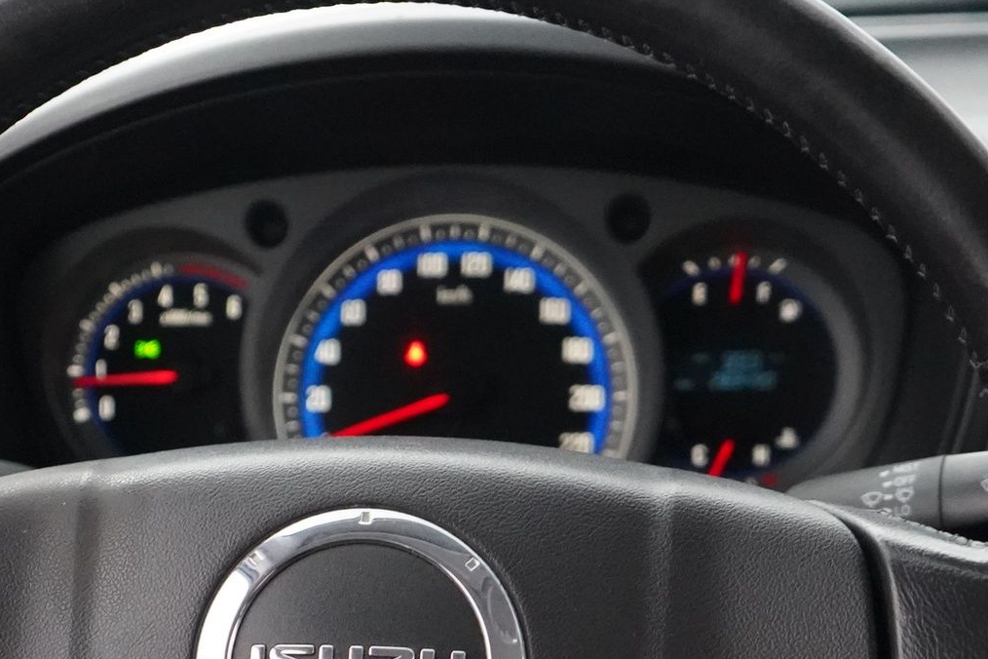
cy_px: 592
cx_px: 348
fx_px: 1894
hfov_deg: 29.1
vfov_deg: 19.4
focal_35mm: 69
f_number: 3.5
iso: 12800
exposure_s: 1/80
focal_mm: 28
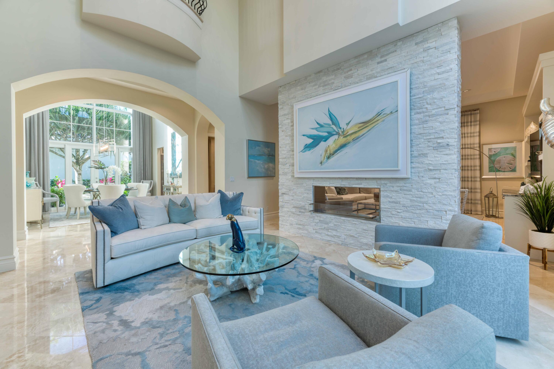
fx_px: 215
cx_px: 277
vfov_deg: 81.2
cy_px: 184
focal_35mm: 14
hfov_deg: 104.3
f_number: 13
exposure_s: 1/3
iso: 80
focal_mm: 14
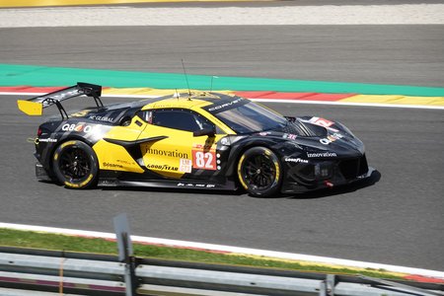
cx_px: 222
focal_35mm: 192
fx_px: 2368
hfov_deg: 10.7
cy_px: 148
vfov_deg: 7.2
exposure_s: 1/800
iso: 100
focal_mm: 70.27
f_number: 4.5
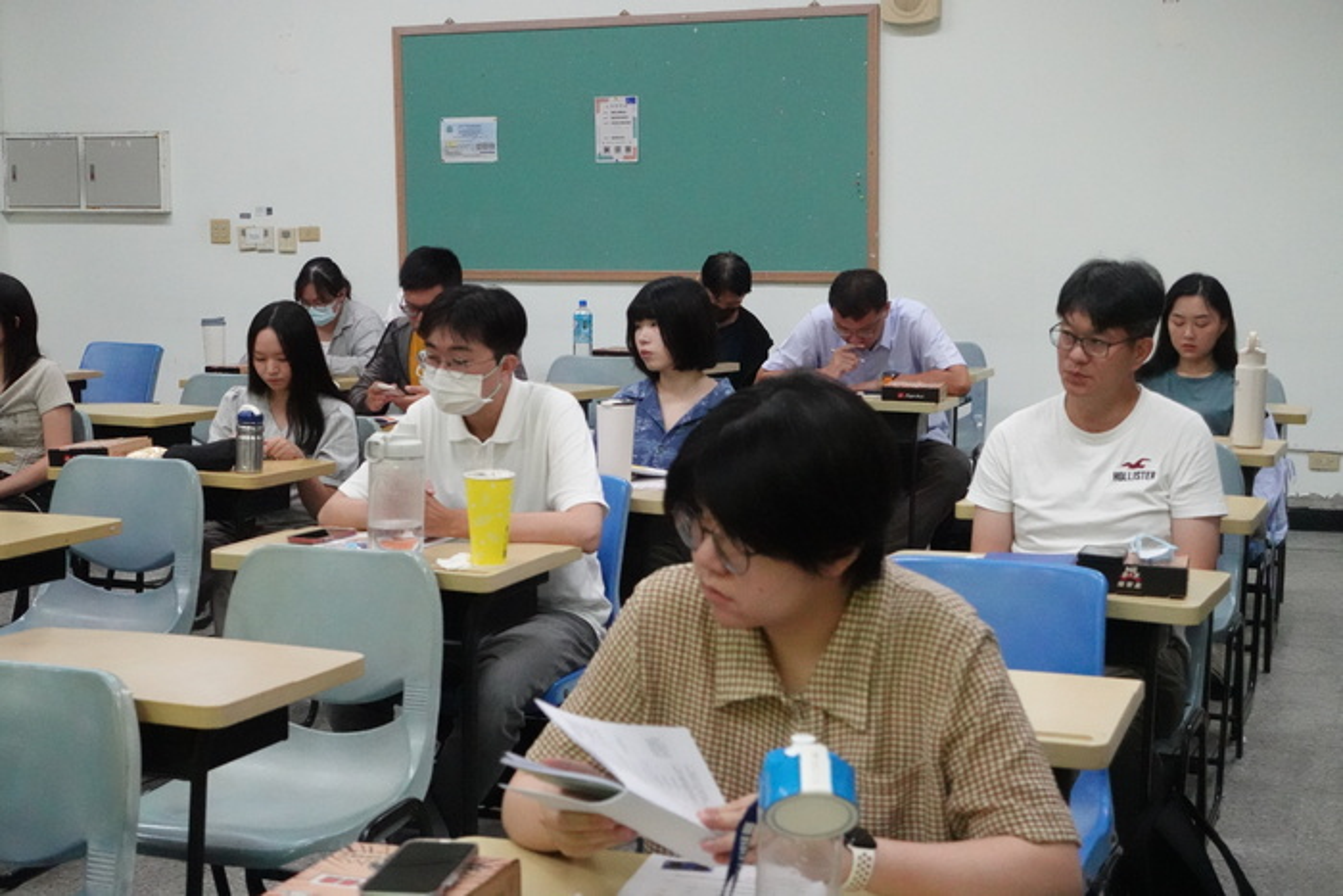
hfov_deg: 37.5
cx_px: 672
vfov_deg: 25.5
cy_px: 448
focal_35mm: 53
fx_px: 1977
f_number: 4
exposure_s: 1/500
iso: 5000
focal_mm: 19.95
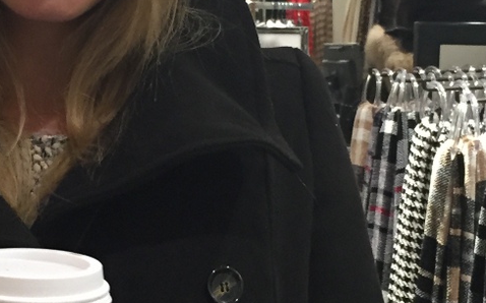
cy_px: 143
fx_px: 1363
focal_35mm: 103
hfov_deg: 20.1
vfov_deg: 12.7
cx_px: 127
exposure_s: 1/30
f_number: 2.2
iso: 160
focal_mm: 4.15
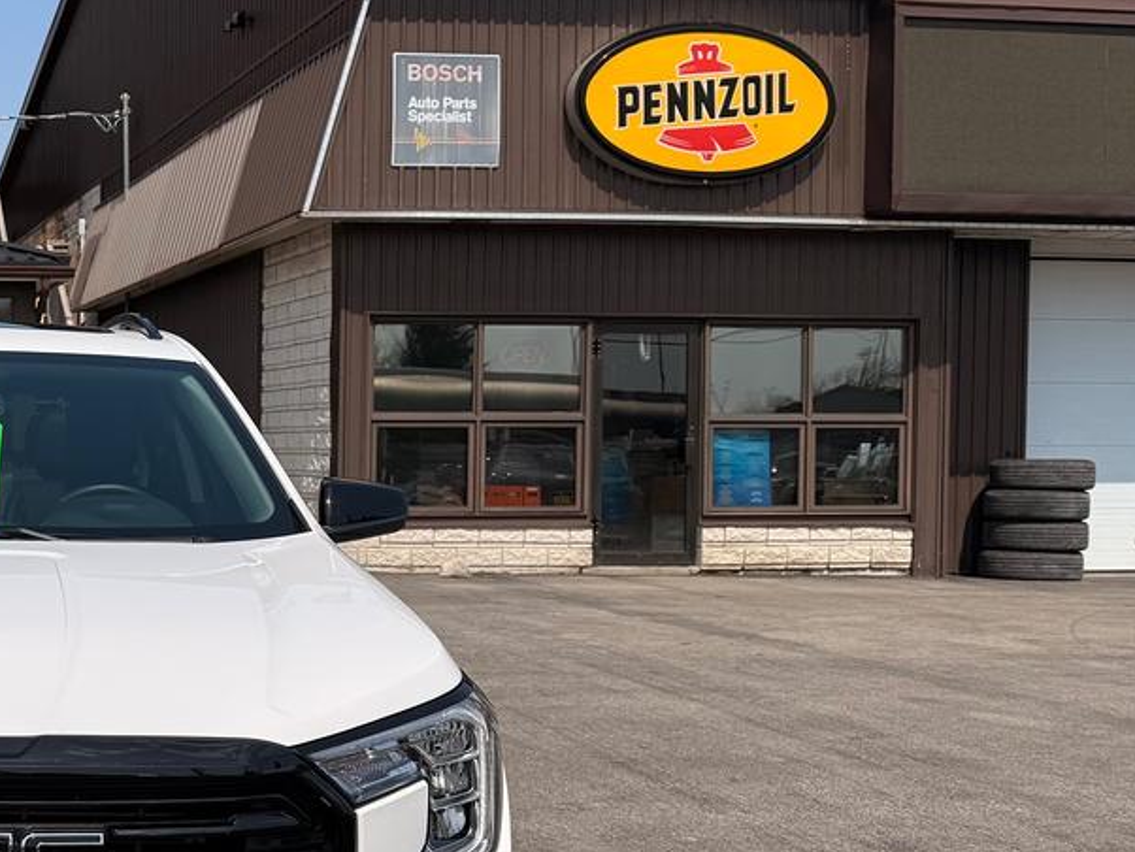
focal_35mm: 51
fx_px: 1673
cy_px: 507
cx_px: -21
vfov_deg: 28.5
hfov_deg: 33.9
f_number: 1.78
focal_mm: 6.76
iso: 80
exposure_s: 1/7353
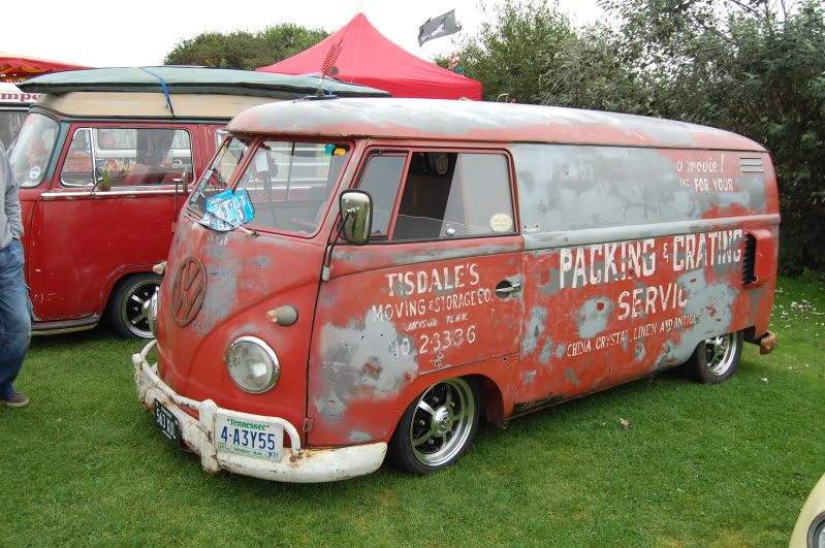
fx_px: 755
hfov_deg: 57.3
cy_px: 274
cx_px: 412
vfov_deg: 39.9
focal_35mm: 33
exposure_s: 1/160
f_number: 6.3
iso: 200
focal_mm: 22
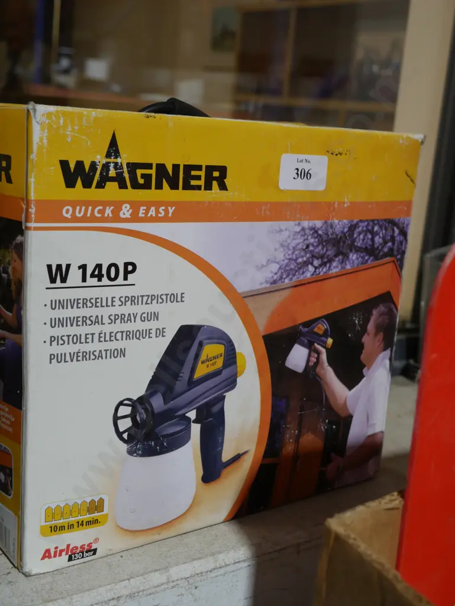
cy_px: 303
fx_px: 841
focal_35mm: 48
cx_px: 228
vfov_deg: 39.6
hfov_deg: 30.3
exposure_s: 1/60
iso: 800
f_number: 5.2
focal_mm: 24
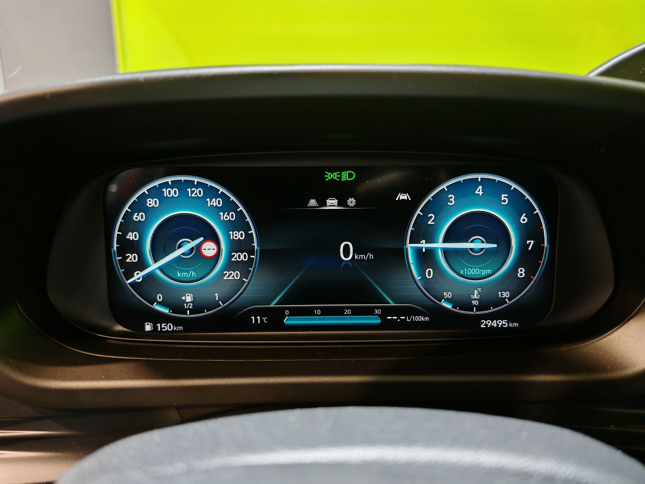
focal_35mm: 27
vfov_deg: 51.4
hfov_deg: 65.3
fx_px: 503
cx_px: 322
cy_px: 242
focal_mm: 6.83
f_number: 1.4
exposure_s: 1/33
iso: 125
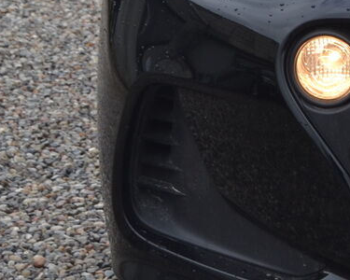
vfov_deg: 6.8
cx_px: 662
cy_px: -108
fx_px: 2314
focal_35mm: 223
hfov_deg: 8.3
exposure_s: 1/160
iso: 100
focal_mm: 31
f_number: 6.3
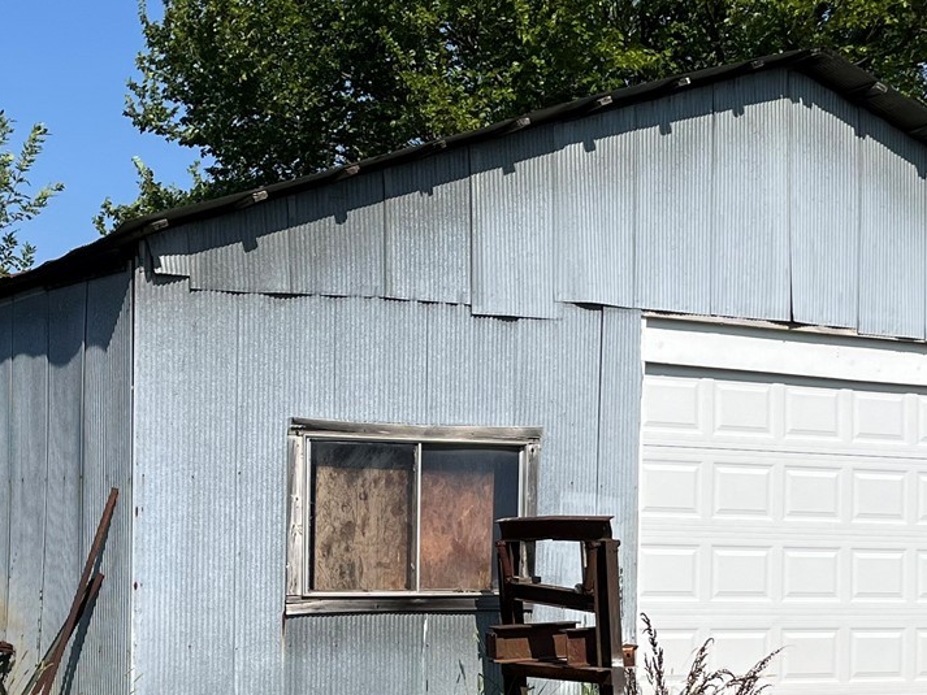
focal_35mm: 70
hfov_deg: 27.6
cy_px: 547
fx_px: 1875
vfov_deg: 20.8
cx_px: 329
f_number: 1.6
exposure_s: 1/5076
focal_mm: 5.1
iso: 50
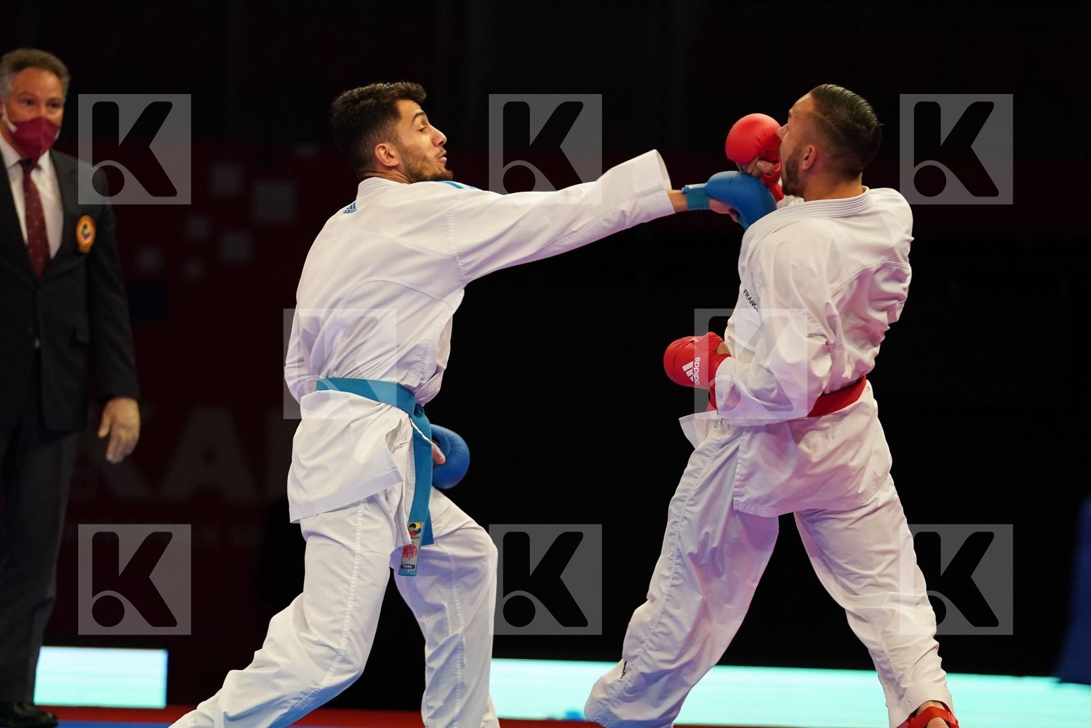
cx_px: 546
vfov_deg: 6.2
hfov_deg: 9.4
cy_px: 364
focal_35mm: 220
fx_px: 6667
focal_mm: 147
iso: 3200
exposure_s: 1/1000
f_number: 2.8
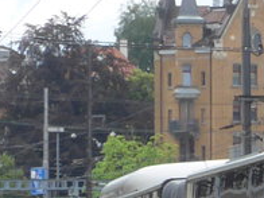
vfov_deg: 2.7
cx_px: 718
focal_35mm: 551
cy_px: 298
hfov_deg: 3.5
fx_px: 4202
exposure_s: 1/320
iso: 100
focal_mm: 18
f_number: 4.6
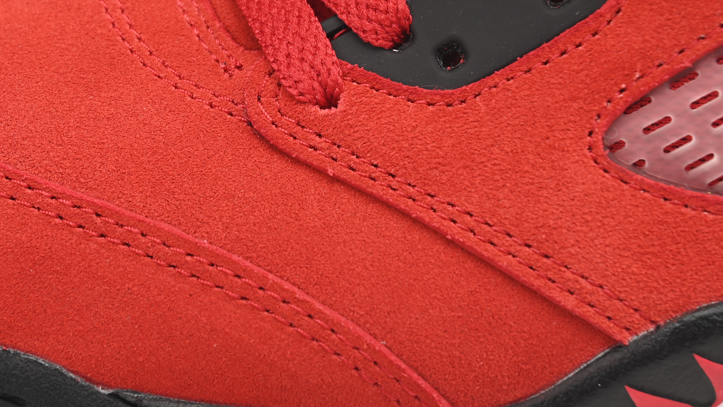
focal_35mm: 99
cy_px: 81
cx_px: 215
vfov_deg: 12.2
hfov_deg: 21.4
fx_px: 1898
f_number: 10
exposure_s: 1/200
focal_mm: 50
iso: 100
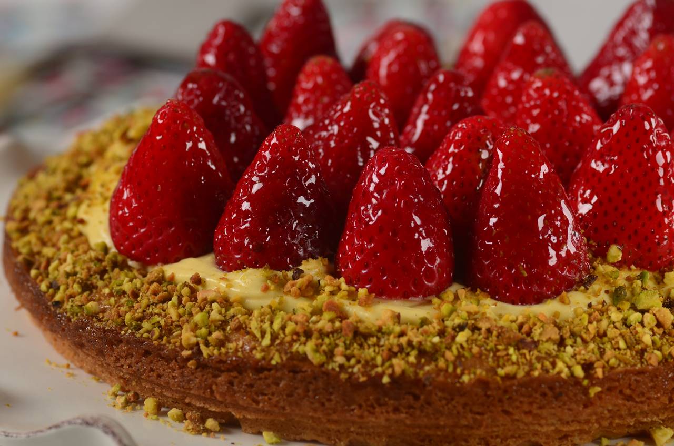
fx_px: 2943
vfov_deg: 8.7
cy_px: 223
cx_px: 337
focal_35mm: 158
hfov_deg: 13.1
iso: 100
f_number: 5.6
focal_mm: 105
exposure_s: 1/125
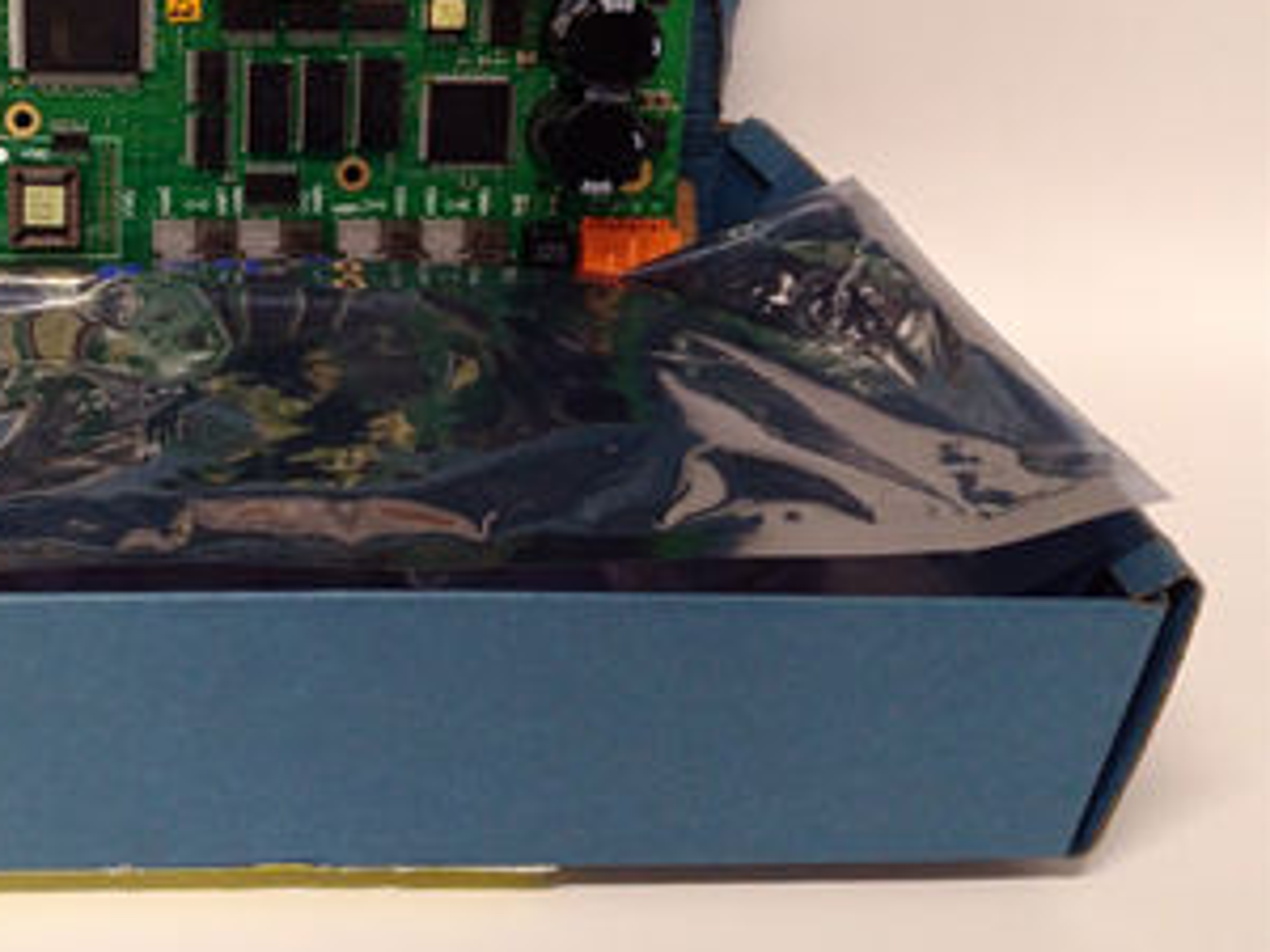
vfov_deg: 31.7
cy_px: 269
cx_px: 220
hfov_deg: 40.0
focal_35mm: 45
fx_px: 1651
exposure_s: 1/33
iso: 321
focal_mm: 3.79
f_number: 2
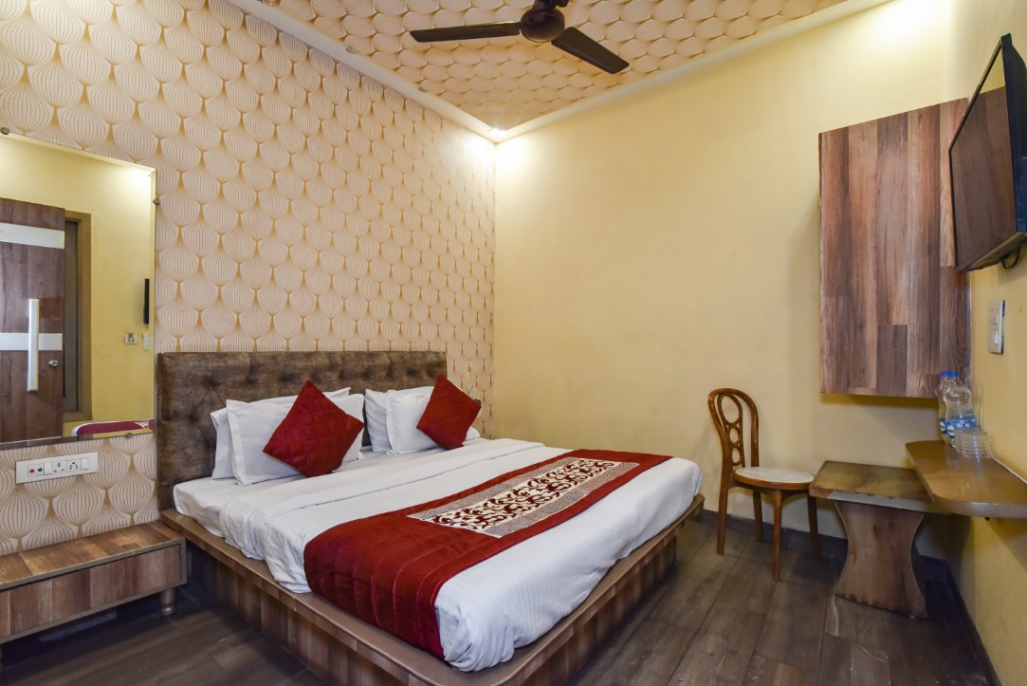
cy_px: 343
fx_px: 457
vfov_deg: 73.8
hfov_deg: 96.7
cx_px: 514
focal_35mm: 16
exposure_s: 1/50
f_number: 8
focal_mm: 16
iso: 1000
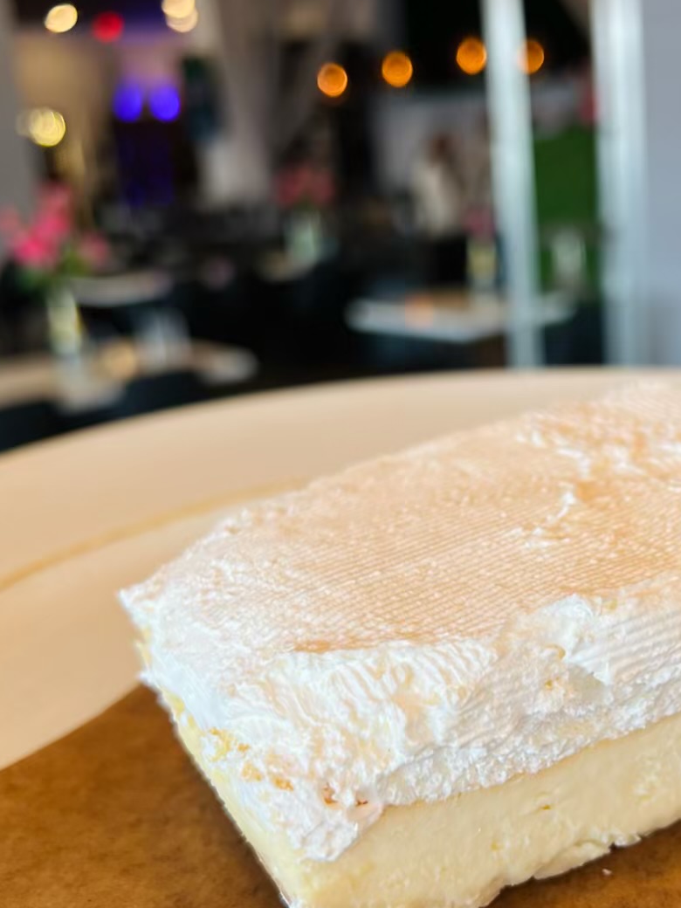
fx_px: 1049
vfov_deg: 46.4
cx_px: 482
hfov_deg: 35.4
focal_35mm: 40
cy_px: 559
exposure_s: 1/120
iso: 100
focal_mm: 5.7
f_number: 1.5
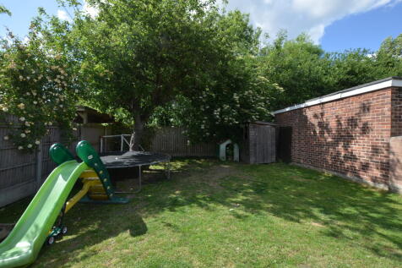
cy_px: 134
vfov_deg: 77.3
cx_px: 201
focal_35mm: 15
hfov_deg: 100.4
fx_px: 167
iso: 180
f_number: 8
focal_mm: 10
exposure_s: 1/250
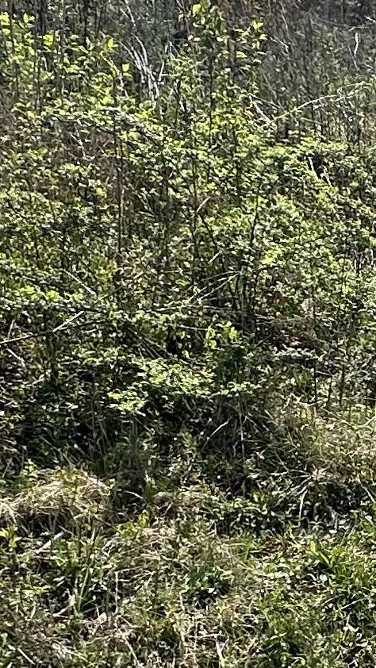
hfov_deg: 14.8
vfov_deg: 27.9
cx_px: 636
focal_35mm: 73
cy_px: 601
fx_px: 1293
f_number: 2.2
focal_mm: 2.22
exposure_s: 1/1159
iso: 40
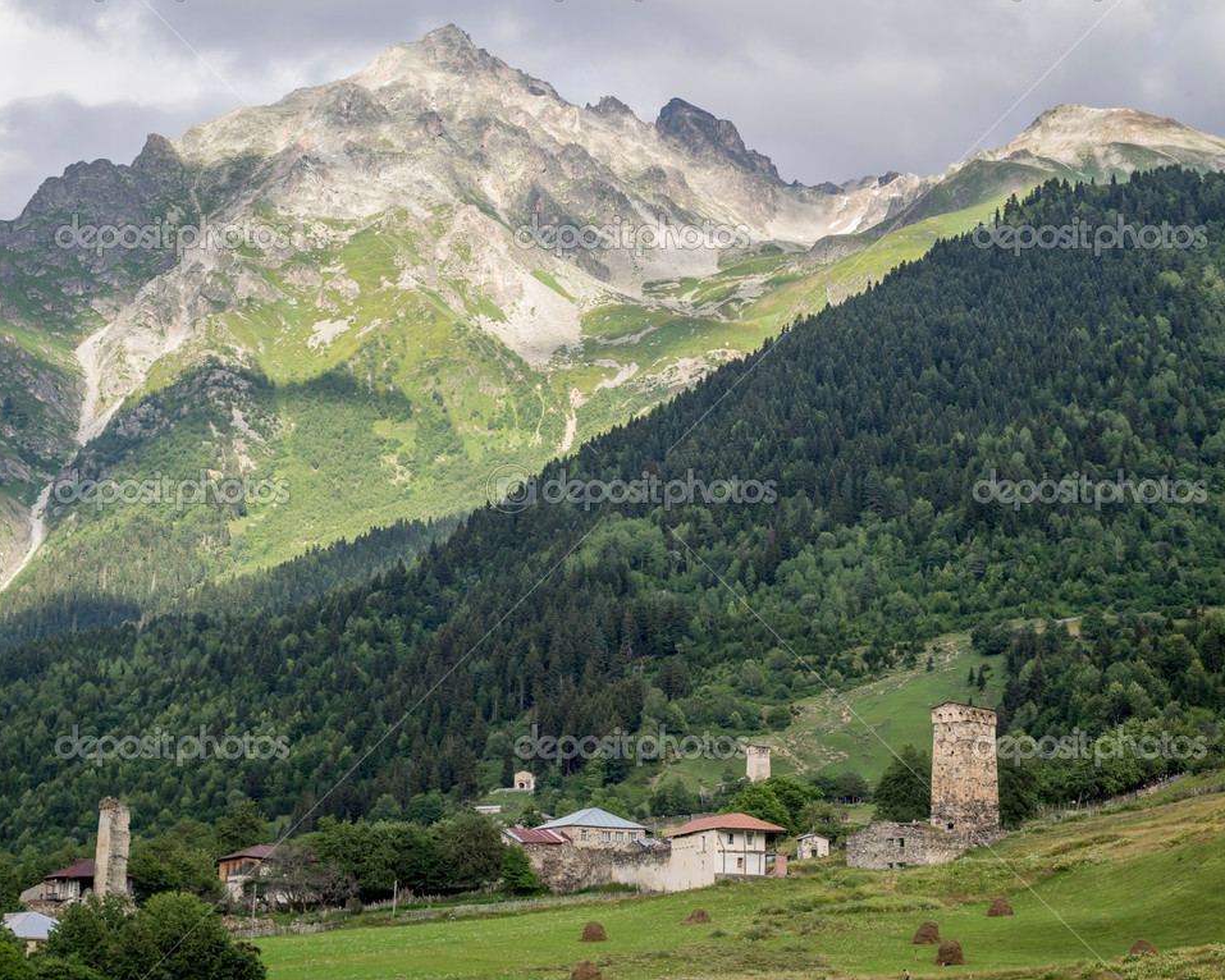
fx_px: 3409
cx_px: 631
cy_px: 490
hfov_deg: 20.4
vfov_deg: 16.4
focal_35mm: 94
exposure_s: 1/500
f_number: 5.6
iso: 200
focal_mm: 45
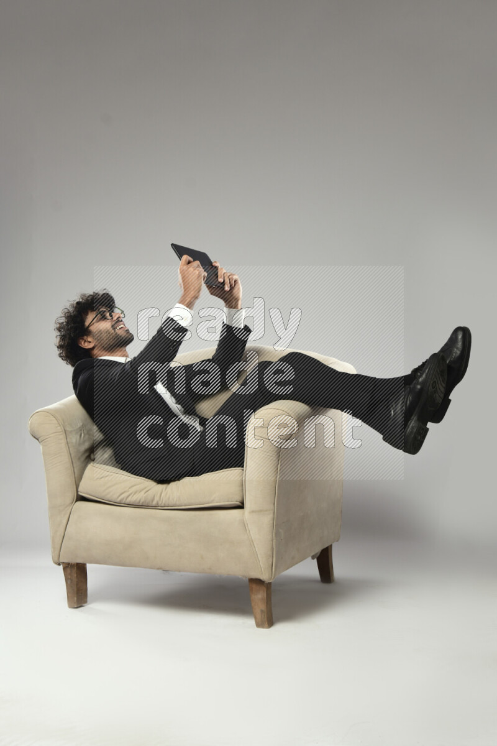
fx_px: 787
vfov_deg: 50.7
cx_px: 248
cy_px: 373
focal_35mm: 38
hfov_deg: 35.1
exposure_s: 1/125
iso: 400
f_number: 5.6
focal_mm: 38
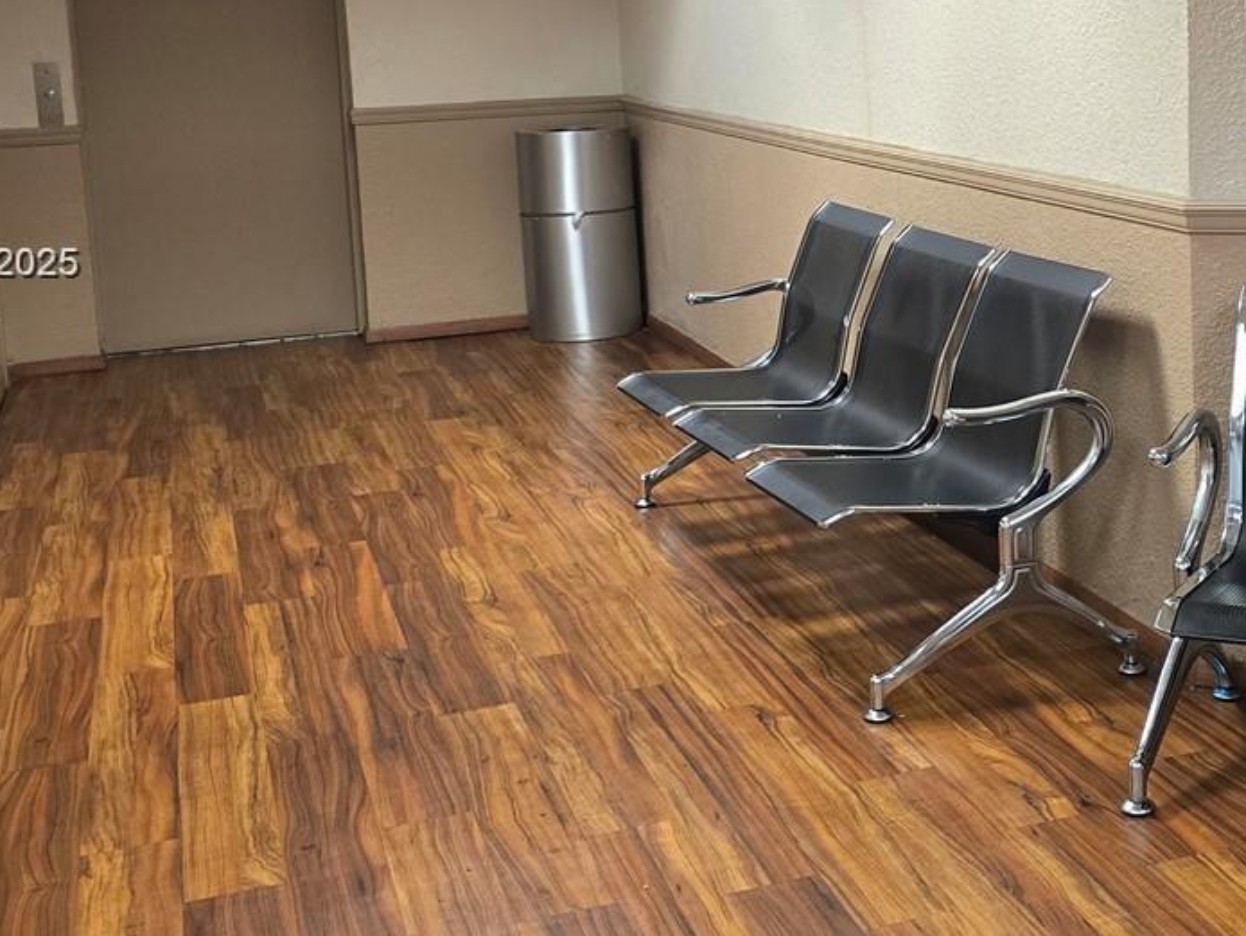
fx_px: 1908
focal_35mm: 53
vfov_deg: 27.3
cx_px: 941
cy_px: 266
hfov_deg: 35.3
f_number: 1.7
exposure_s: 1/120
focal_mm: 6.3
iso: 800
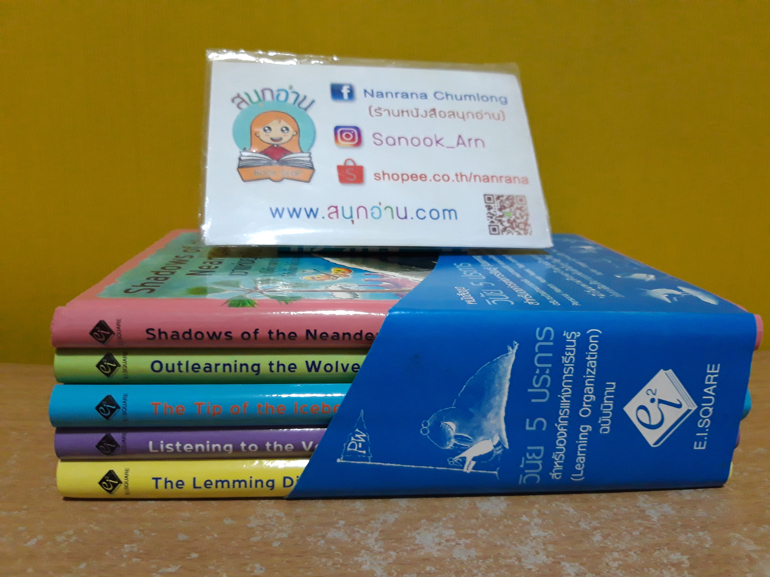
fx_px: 578
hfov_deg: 67.3
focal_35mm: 26
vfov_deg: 53.1
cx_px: 385
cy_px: 288
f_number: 1.7
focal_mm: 3.93
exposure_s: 1/25
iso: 400
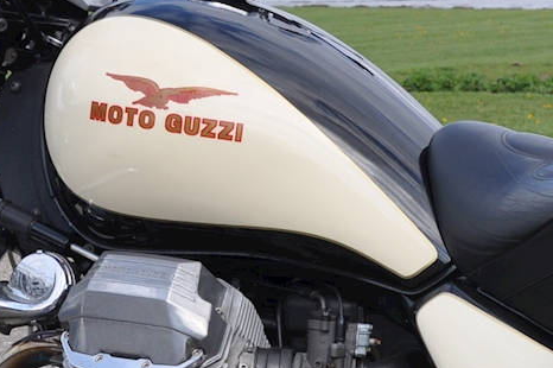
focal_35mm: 173
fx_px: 2656
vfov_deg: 7.9
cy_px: 322
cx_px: 458
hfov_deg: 11.8
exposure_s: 1/320
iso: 200
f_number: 9
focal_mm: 28
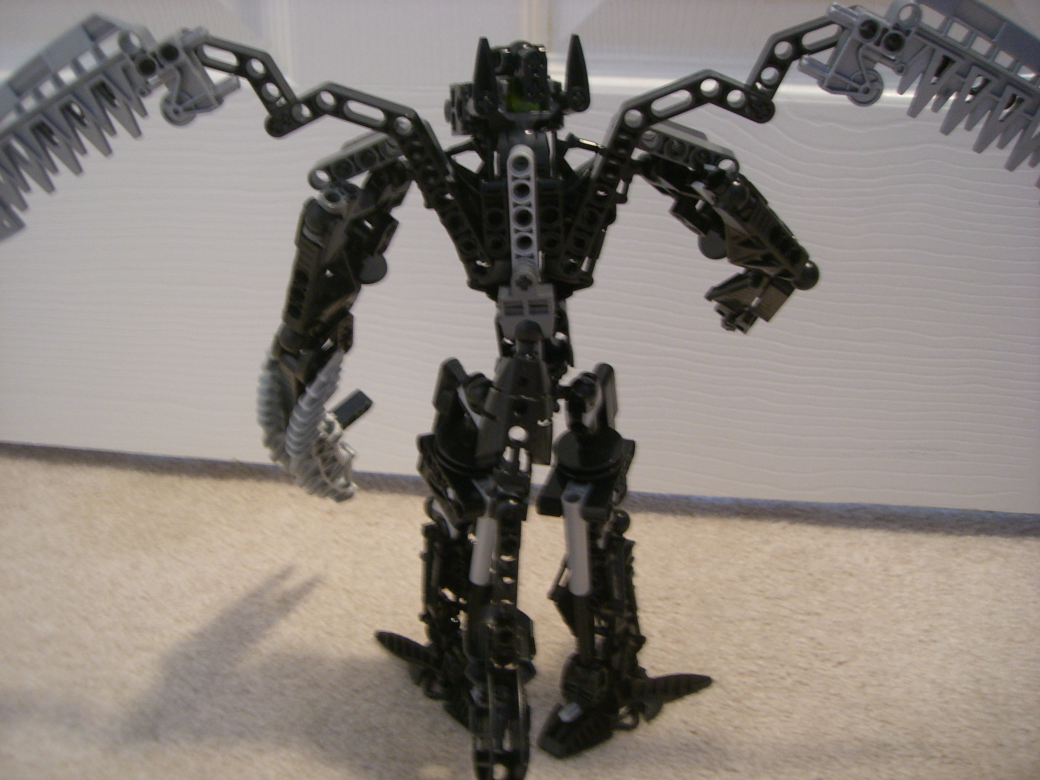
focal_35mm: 38
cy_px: 390
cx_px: 520
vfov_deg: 37.7
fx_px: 1142
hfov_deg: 49.0
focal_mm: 6.2
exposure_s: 1/10
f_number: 2.7
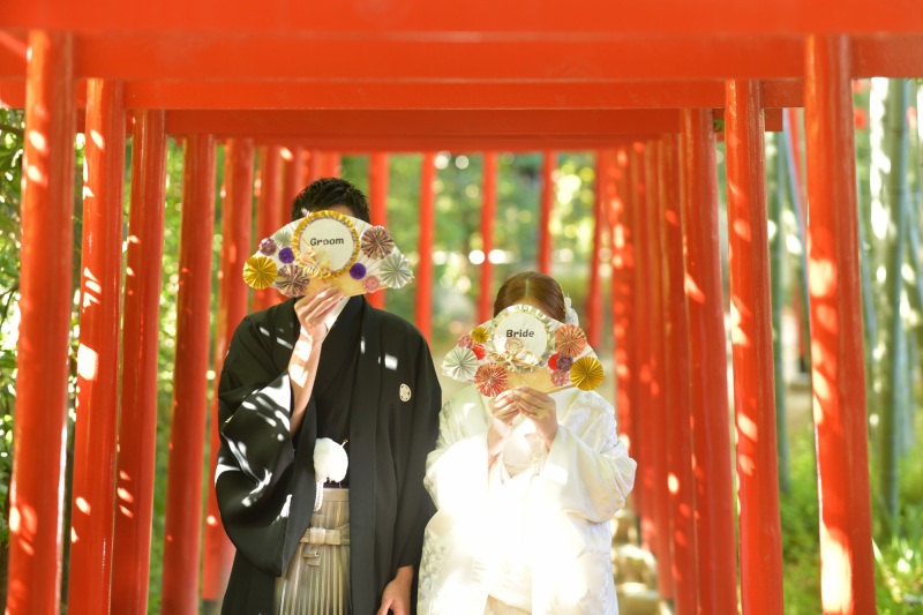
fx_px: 2691
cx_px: 462
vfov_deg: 13.0
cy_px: 308
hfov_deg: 19.5
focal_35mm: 105
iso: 400
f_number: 2.5
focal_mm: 105
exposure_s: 1/125
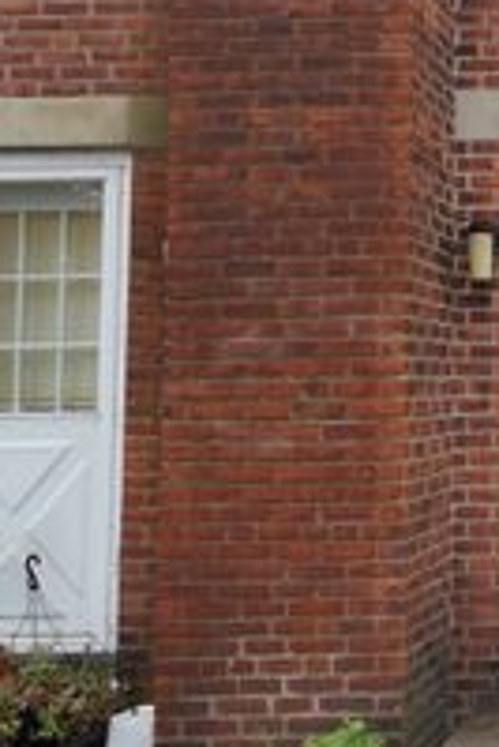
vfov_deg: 29.4
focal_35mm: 68
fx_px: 1411
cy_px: 238
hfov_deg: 17.5
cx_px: 807
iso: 80
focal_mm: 4.6
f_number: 3.2
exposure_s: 1/30
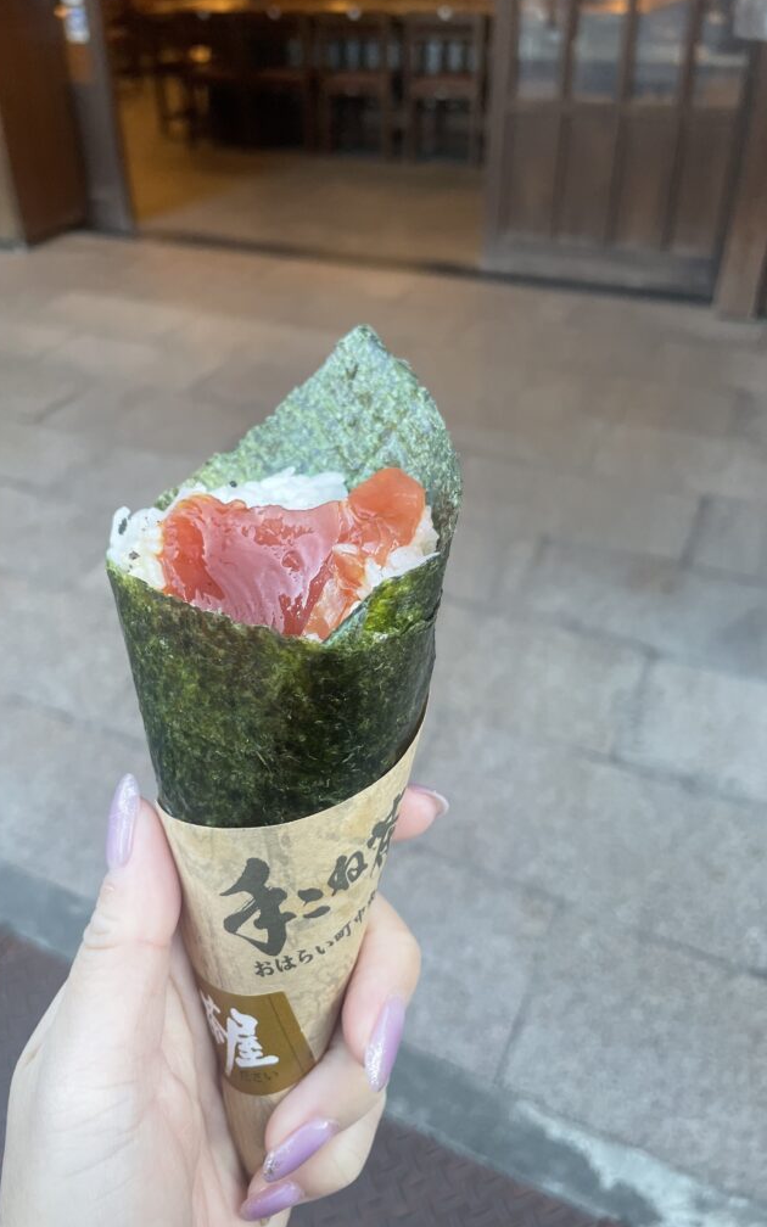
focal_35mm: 28
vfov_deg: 66.5
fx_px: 936
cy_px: 605
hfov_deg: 44.5
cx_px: 338
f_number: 1.6
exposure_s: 1/120
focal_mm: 4.2
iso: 80
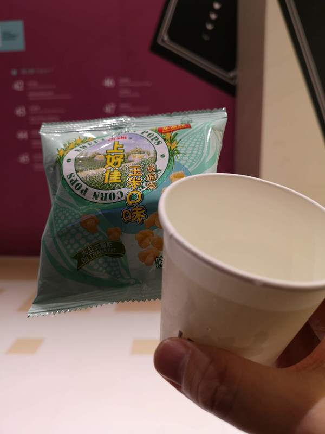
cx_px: 162
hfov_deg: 51.4
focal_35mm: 27
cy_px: 217
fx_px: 338
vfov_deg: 65.3
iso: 125
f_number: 1.8
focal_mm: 3.95
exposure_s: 1/50
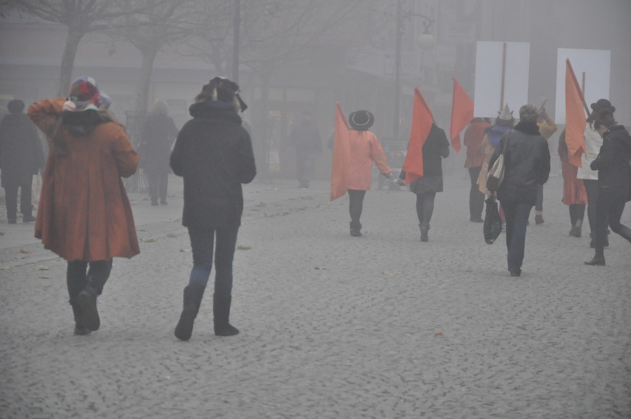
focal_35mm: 158
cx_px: 316
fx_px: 2757
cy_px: 210
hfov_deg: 13.1
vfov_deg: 8.7
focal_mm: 105
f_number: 5.6
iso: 2000
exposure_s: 1/250
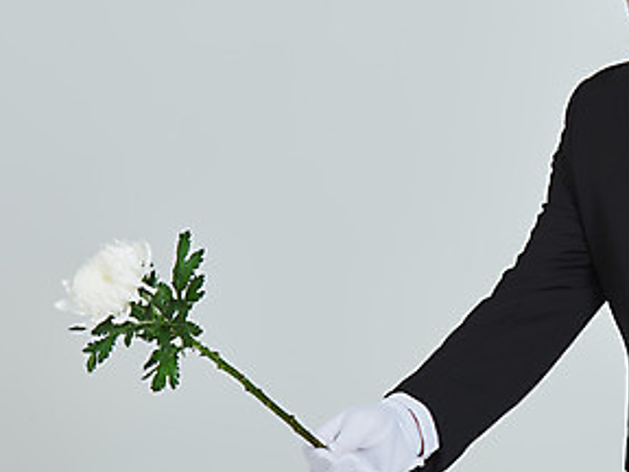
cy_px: 151
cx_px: 543
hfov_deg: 8.1
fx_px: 4434
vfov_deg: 6.1
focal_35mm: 244
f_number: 11
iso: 100
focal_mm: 122
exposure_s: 1/125
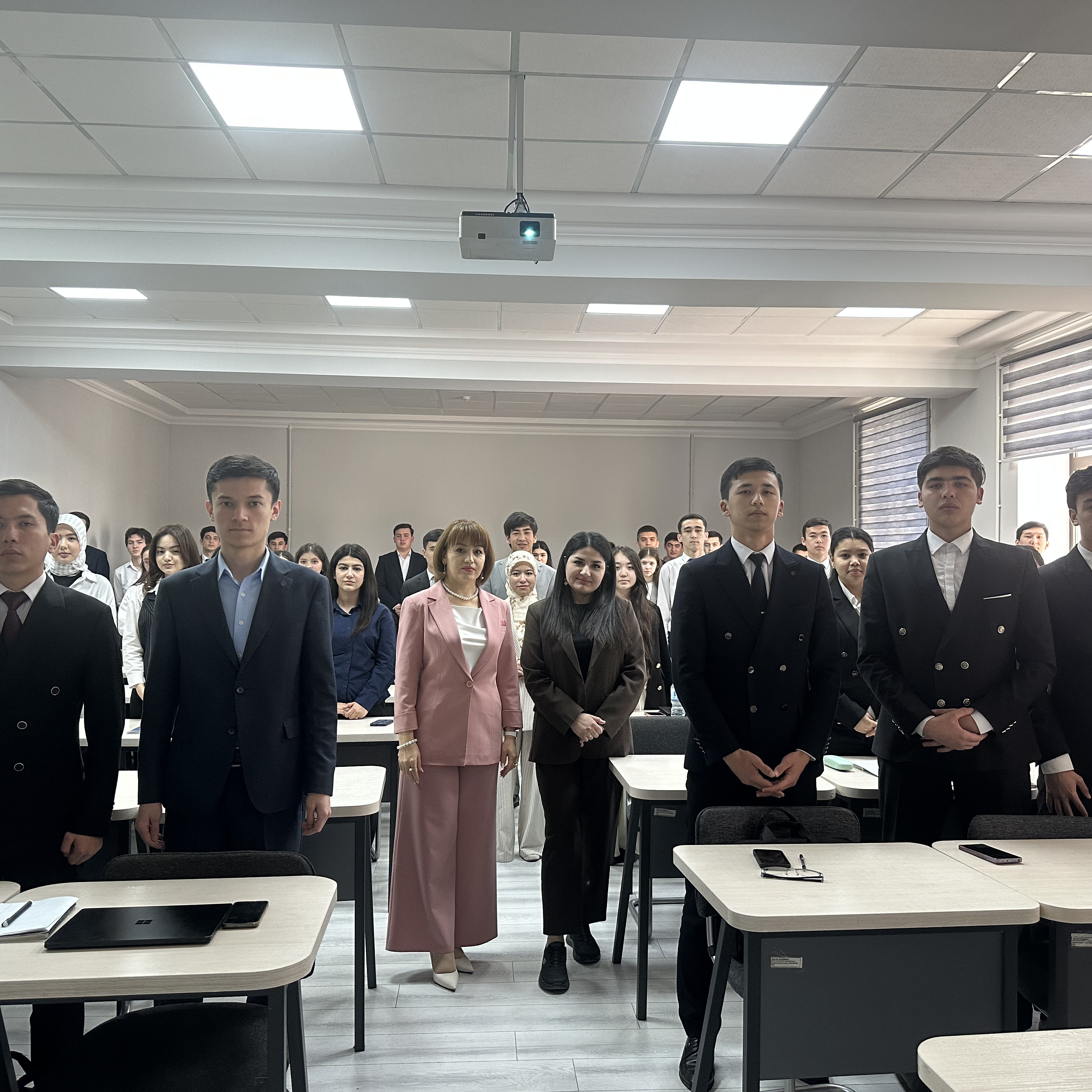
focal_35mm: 29
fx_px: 1035
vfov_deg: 55.6
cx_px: 555
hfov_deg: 55.6
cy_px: 551
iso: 200
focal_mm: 6.86
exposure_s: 1/121
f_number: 1.78
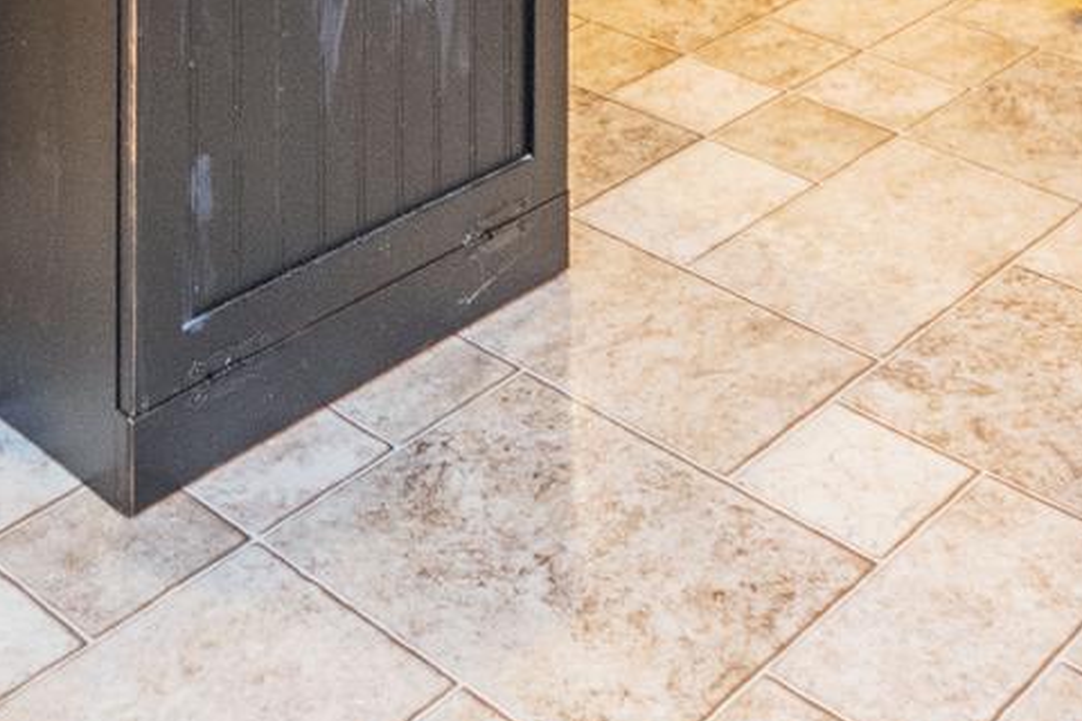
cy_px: -700
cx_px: 606
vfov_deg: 16.5
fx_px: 1923
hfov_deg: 31.4
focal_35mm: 64
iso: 500
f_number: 3.5
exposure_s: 1/15
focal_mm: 10
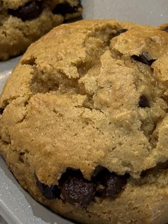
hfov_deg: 10.2
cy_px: 123
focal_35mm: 145
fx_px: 939
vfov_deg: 13.6
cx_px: 106
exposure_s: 1/60
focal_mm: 6.76
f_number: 1.78
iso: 125
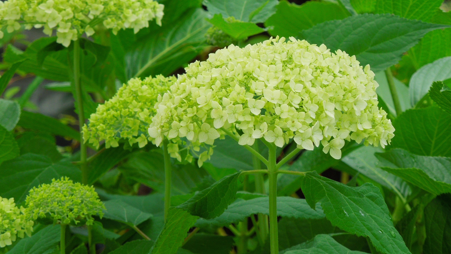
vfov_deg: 5.3
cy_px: 92
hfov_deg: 9.4
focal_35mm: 229
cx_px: 240
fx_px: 2739
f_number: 5
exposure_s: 1/100
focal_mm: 34.4
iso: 160
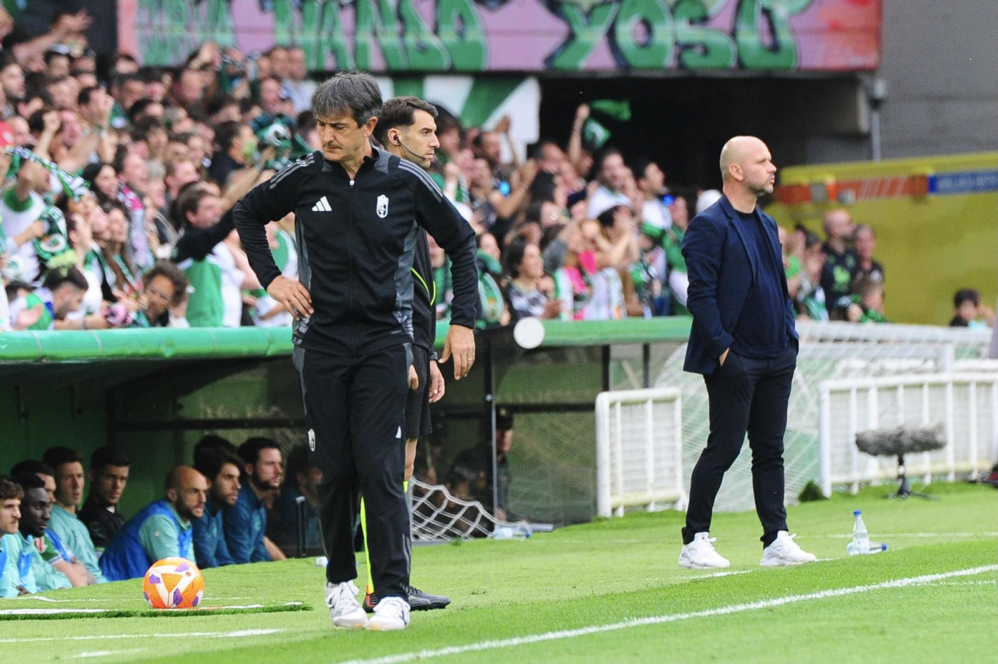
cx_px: 499
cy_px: 332
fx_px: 8312
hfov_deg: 6.9
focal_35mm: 300
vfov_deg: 4.6
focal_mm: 300
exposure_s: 1/1600
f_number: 4.5
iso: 2500
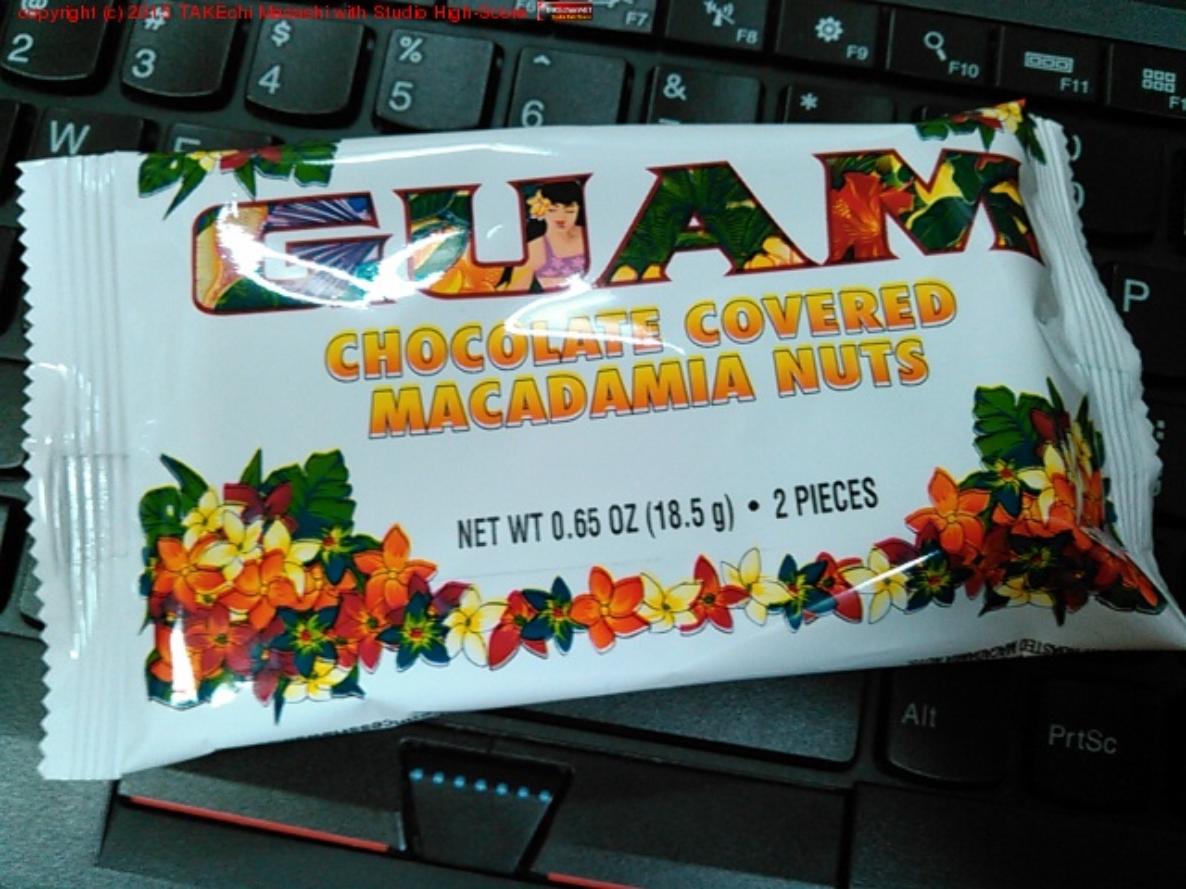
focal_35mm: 30
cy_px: 444
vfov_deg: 46.8
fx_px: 1028
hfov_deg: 60.0
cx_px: 593
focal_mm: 4
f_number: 2.4
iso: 320
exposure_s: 1/16.7
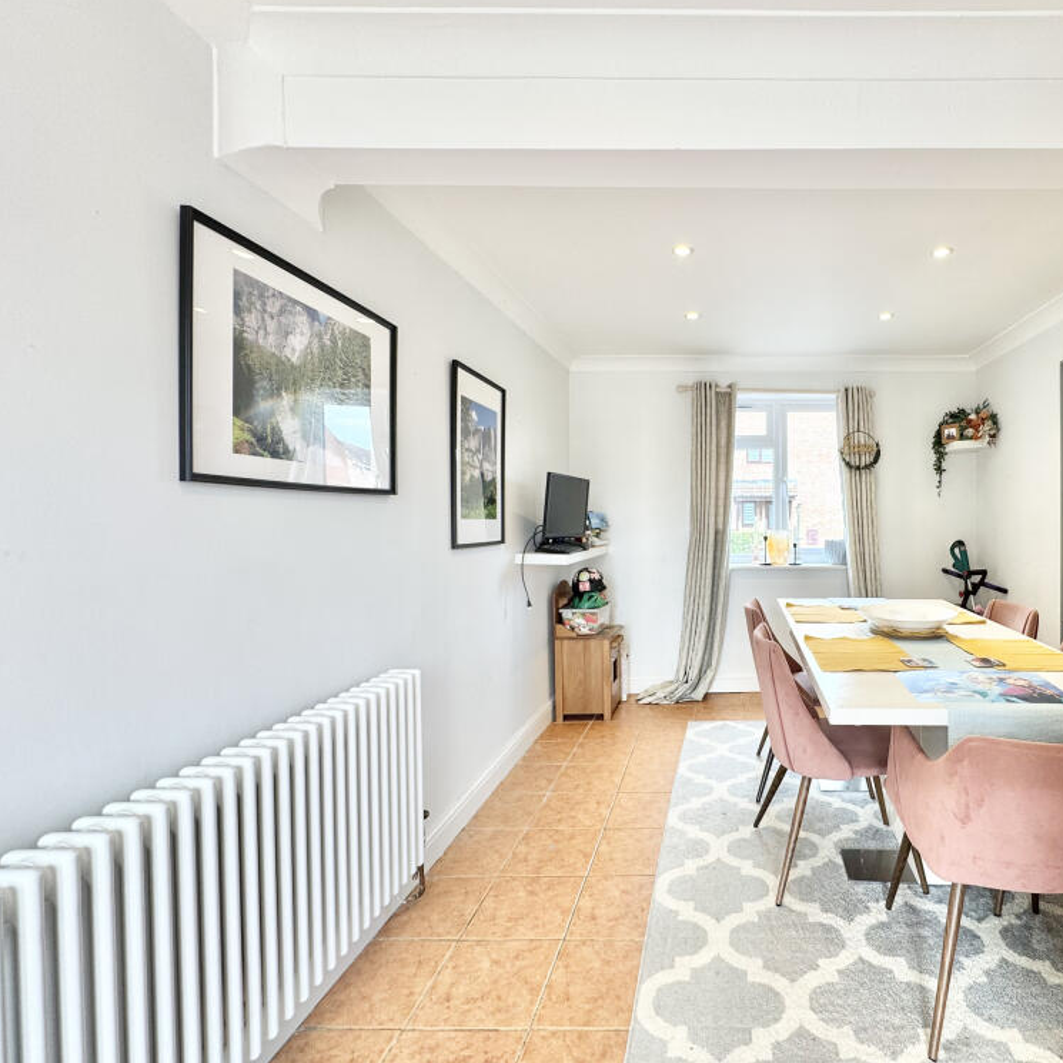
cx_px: 706
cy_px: 528
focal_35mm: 17
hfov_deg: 81.2
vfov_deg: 84.0
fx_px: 591
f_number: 2.2
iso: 64
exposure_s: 1/100
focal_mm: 2.22
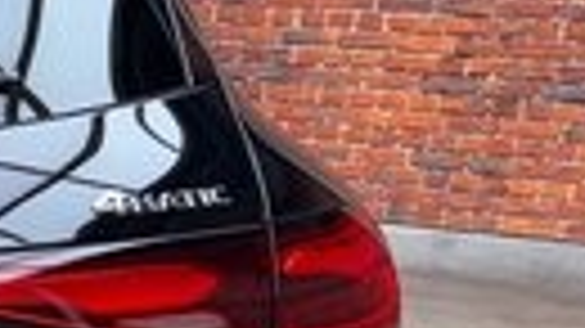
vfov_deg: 9.0
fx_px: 2000
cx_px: -468
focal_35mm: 129
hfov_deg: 14.6
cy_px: 607
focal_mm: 6.76
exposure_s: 1/120
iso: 100
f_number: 1.78
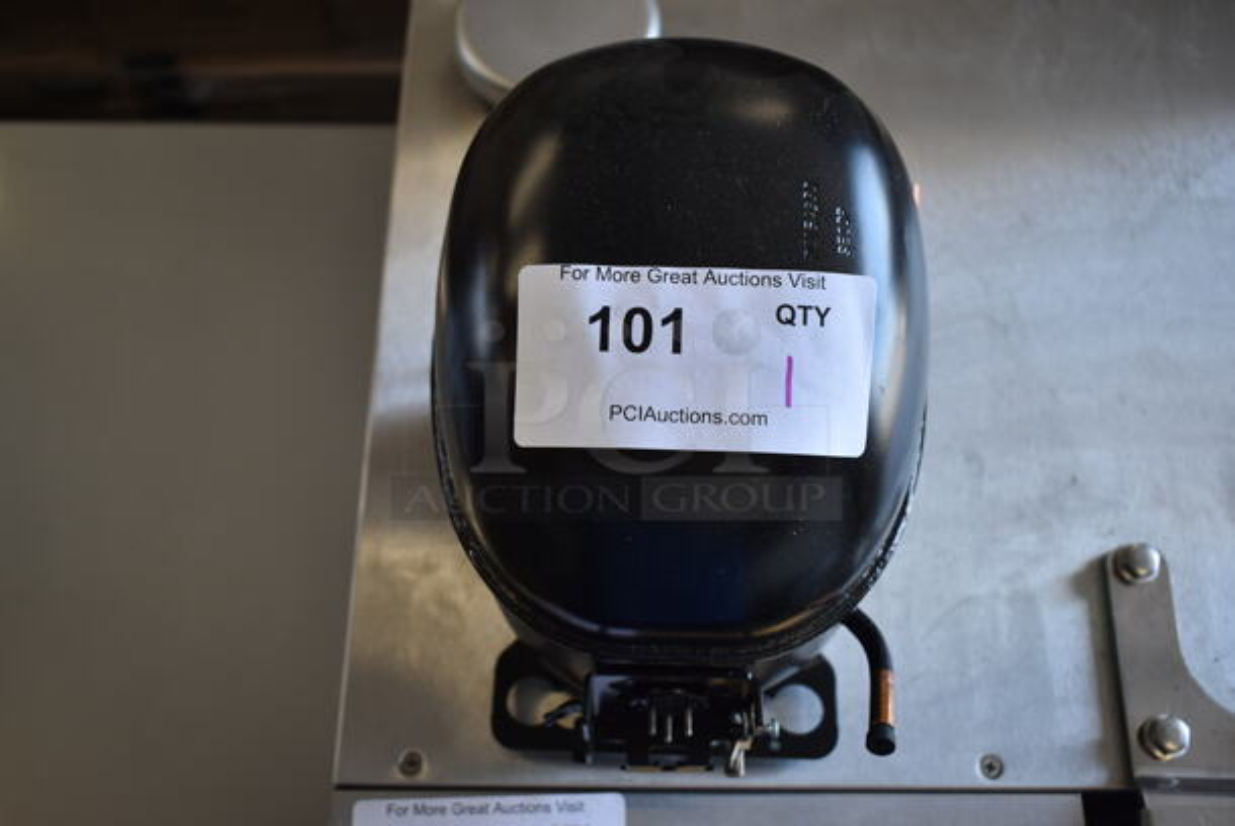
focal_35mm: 38
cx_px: 618
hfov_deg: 51.2
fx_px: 1288
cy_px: 413
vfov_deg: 35.6
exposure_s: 1/125
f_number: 4
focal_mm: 25
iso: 280
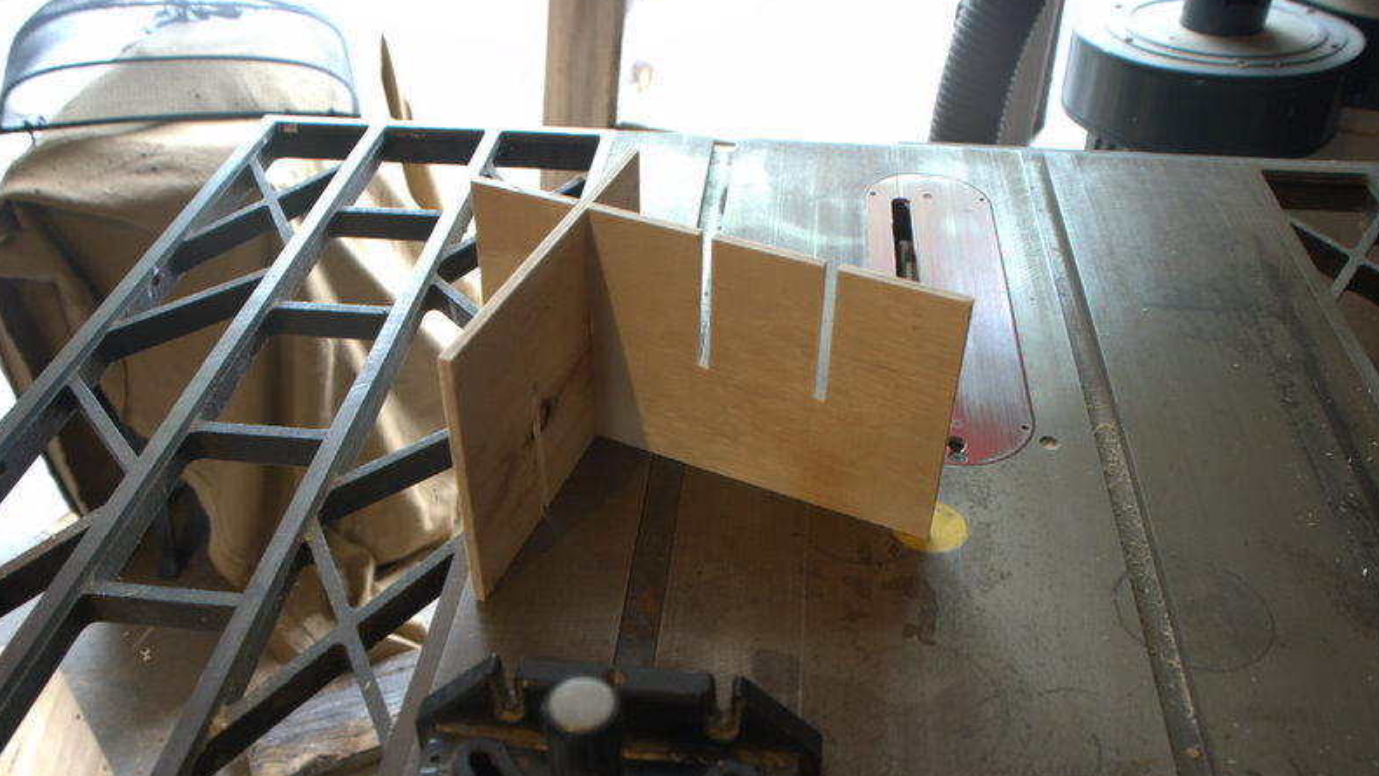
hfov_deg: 56.6
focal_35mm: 35
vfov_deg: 33.7
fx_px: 1280
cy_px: 441
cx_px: 692
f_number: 3.8
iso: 400
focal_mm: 22
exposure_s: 1/13
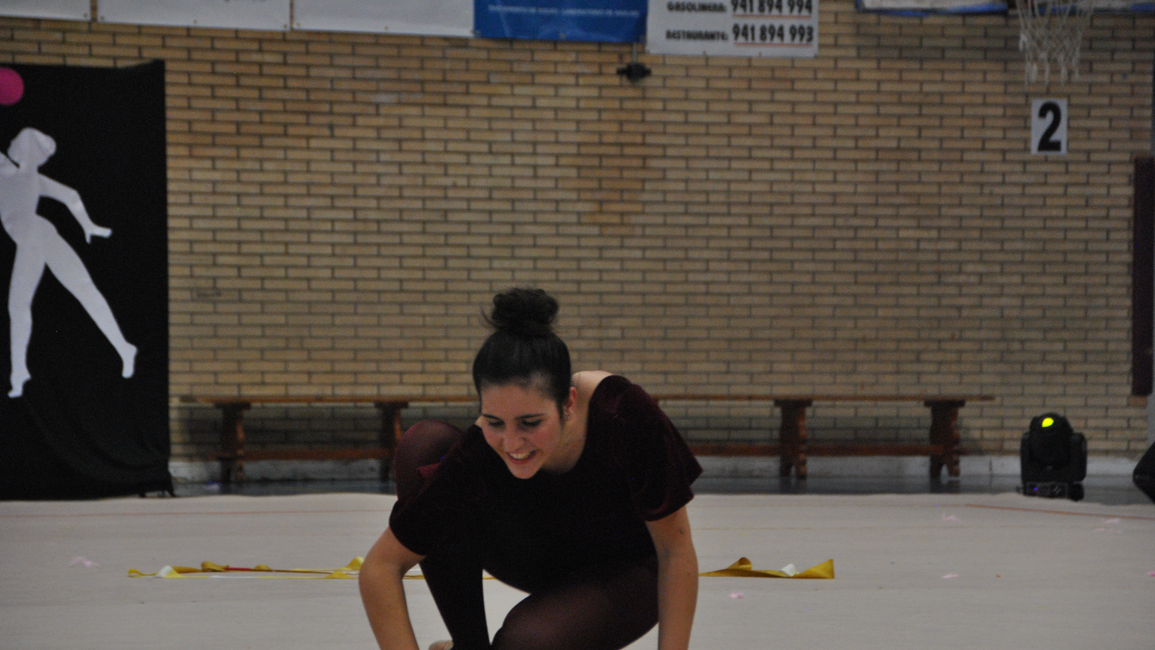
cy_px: 340
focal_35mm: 161
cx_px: 577
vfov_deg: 7.5
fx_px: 4931
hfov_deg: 13.4
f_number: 5.6
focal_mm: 102
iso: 800
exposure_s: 1/160
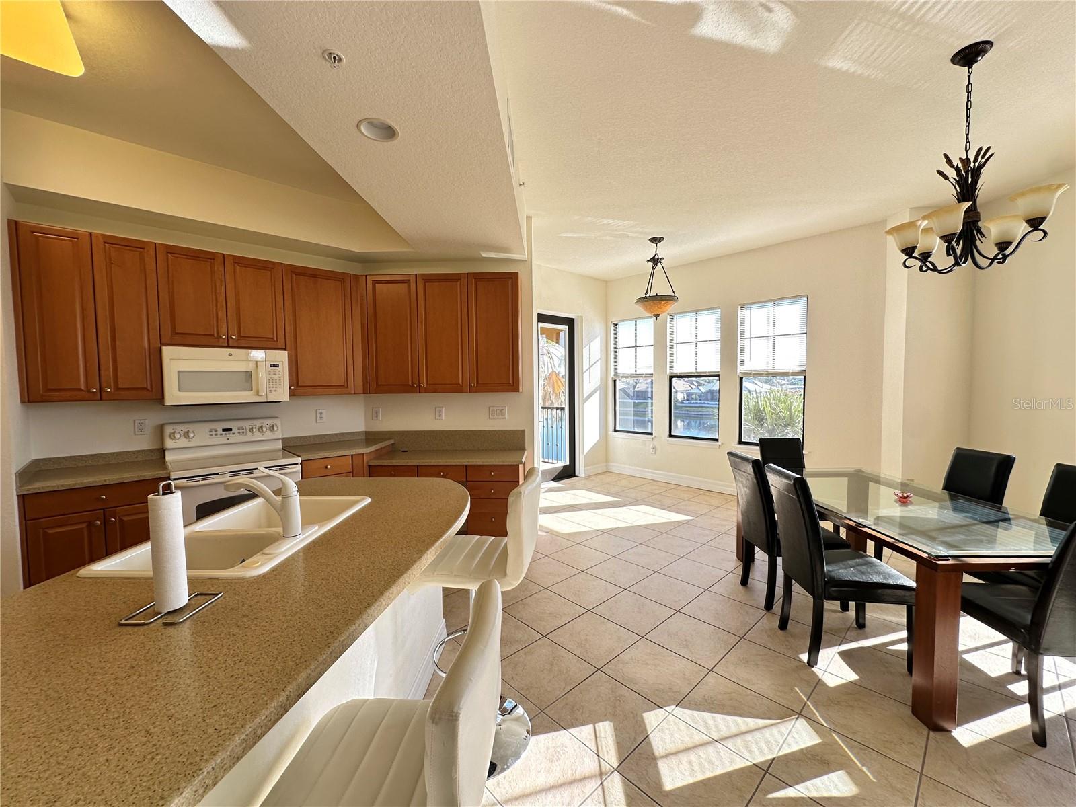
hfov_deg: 102.1
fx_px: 435
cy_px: 404
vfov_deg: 85.7
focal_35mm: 14
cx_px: 538
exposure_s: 1/99
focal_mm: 2.22
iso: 50
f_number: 2.2
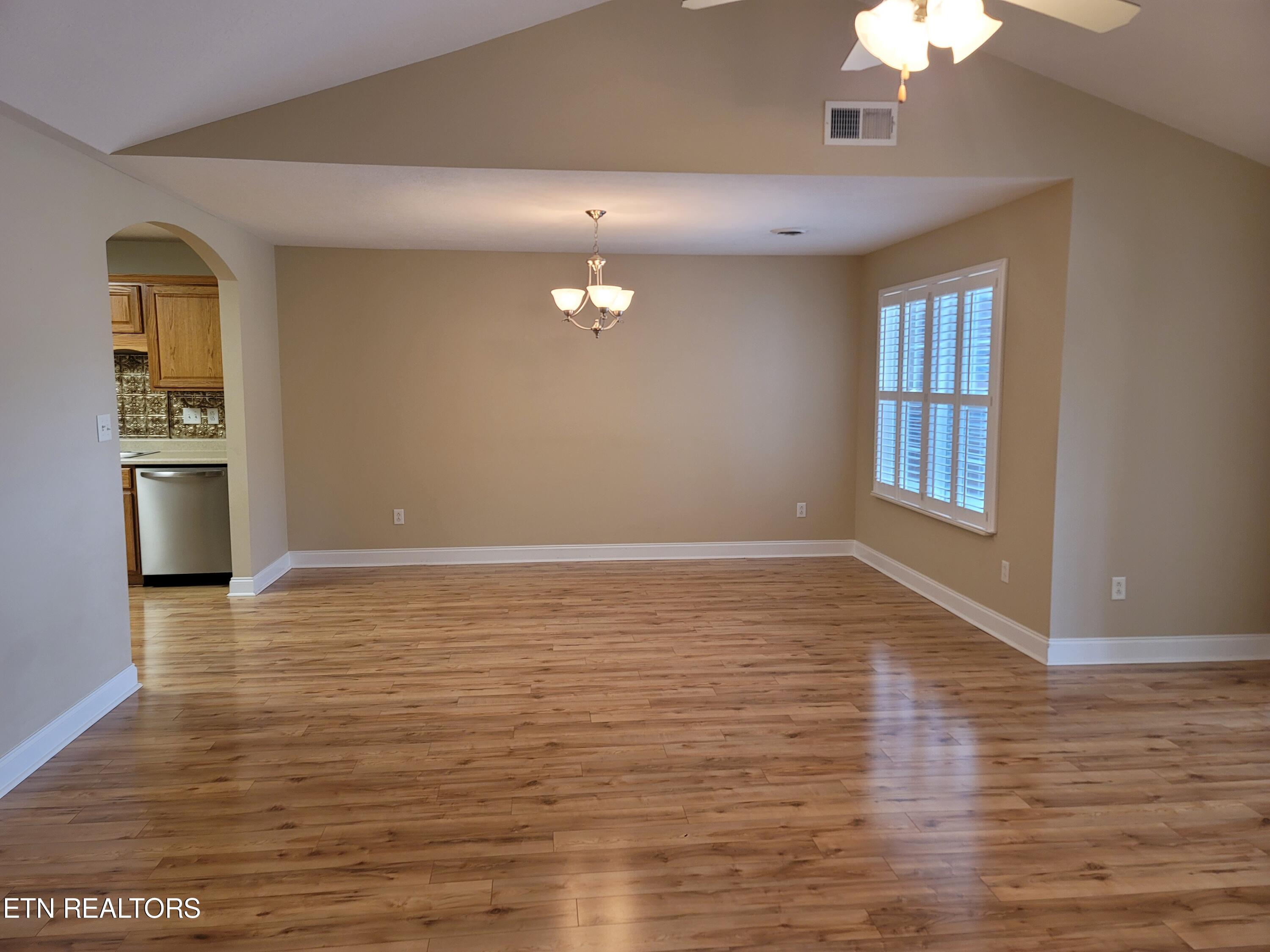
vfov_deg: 54.9
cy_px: 476
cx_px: 635
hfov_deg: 69.4
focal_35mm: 25
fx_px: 917
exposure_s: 1/60
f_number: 1.8
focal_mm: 7
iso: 200
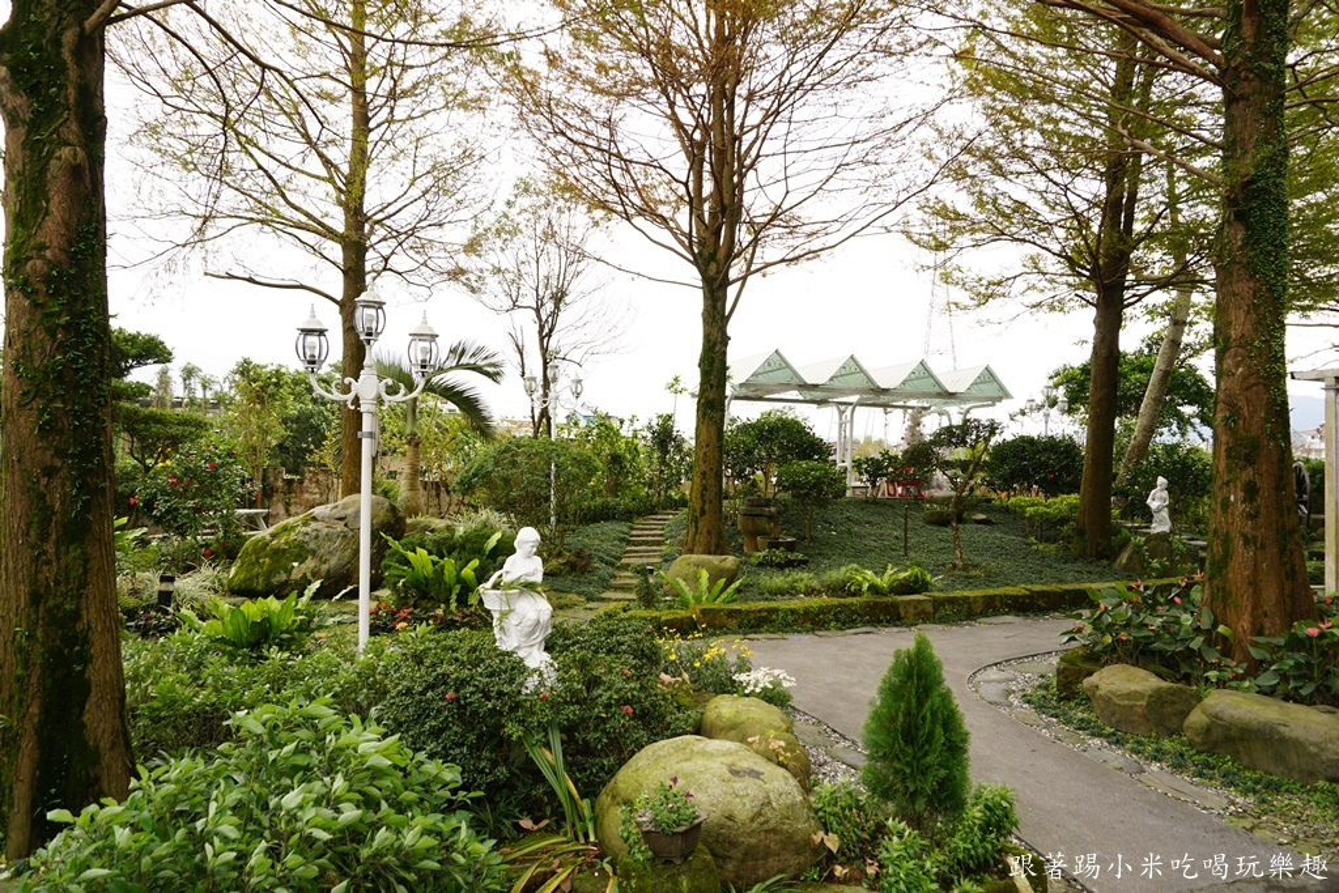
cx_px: 670
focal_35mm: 24
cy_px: 446
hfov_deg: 73.7
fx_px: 893
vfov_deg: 53.1
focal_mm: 16
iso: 100
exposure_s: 1/60
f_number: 5
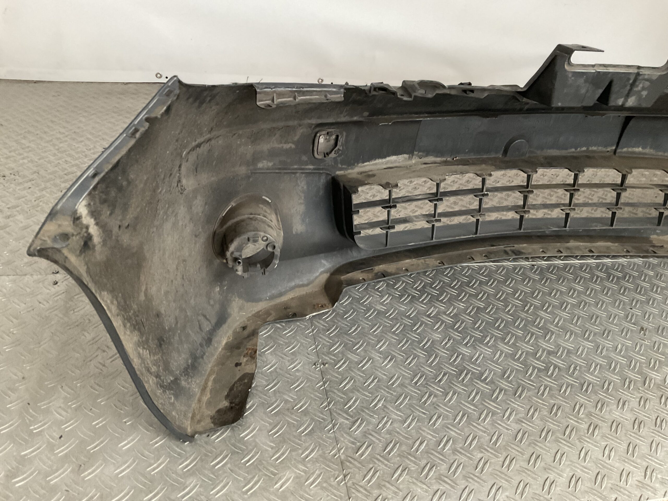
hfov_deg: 61.7
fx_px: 560
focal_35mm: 29
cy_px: 250
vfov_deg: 48.2
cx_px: 334
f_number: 1.8
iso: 200
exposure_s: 1/50
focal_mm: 3
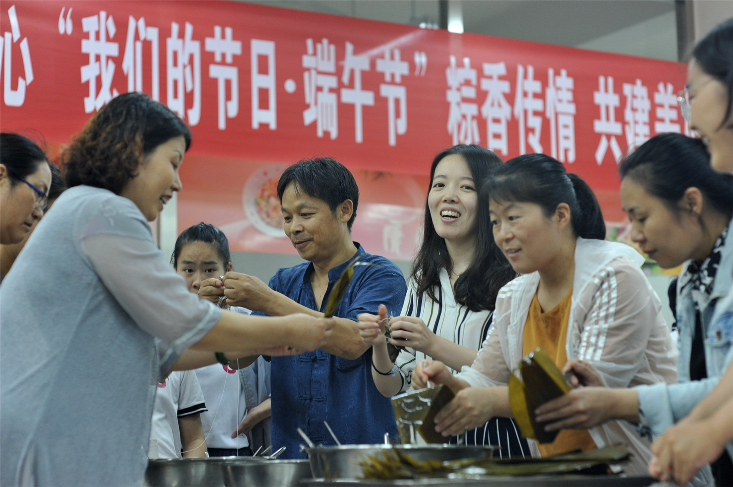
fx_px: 1729
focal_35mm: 85
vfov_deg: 16.0
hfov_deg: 23.9
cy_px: 244
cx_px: 366
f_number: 4
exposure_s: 1/60
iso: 1250
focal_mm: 85
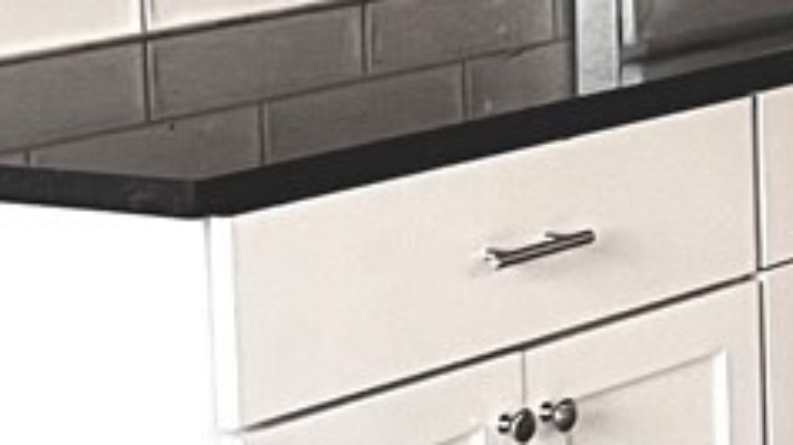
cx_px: 1191
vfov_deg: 6.3
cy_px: -67
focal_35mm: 191
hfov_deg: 10.9
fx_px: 4014
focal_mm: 5.7
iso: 125
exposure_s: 1/71
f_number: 1.5
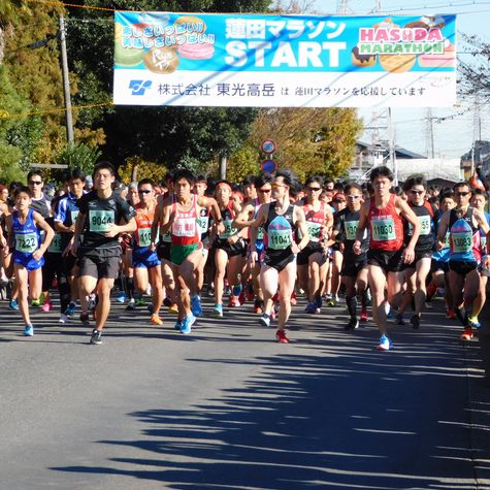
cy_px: 247
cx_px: 231
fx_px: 2194
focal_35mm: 137
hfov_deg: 12.7
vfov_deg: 12.7
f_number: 4.8
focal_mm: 20.3
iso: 125
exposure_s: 1/400
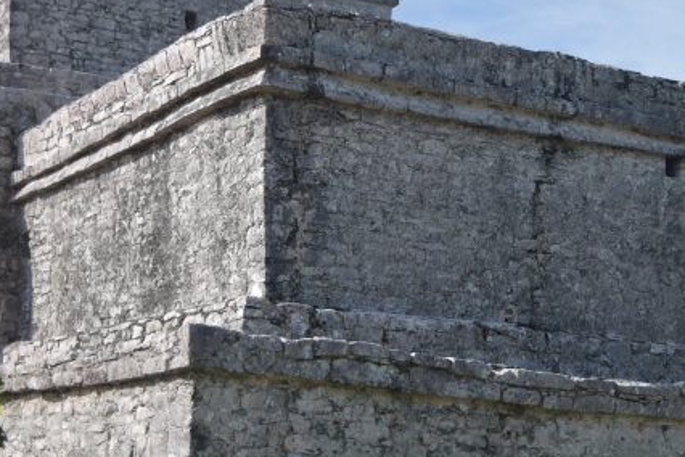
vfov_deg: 15.2
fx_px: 1716
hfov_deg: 22.5
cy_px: 195
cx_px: 457
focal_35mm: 90
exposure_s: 1/2000
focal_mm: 25
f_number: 4
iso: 200
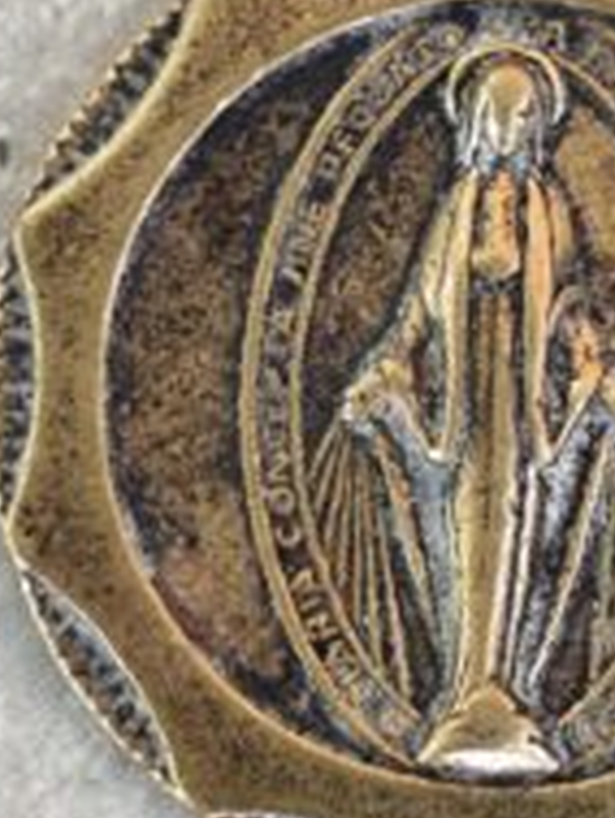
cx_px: 446
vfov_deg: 10.0
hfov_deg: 7.5
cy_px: 467
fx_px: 4661
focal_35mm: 197
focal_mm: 6.19
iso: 400
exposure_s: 1/25
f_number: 1.65
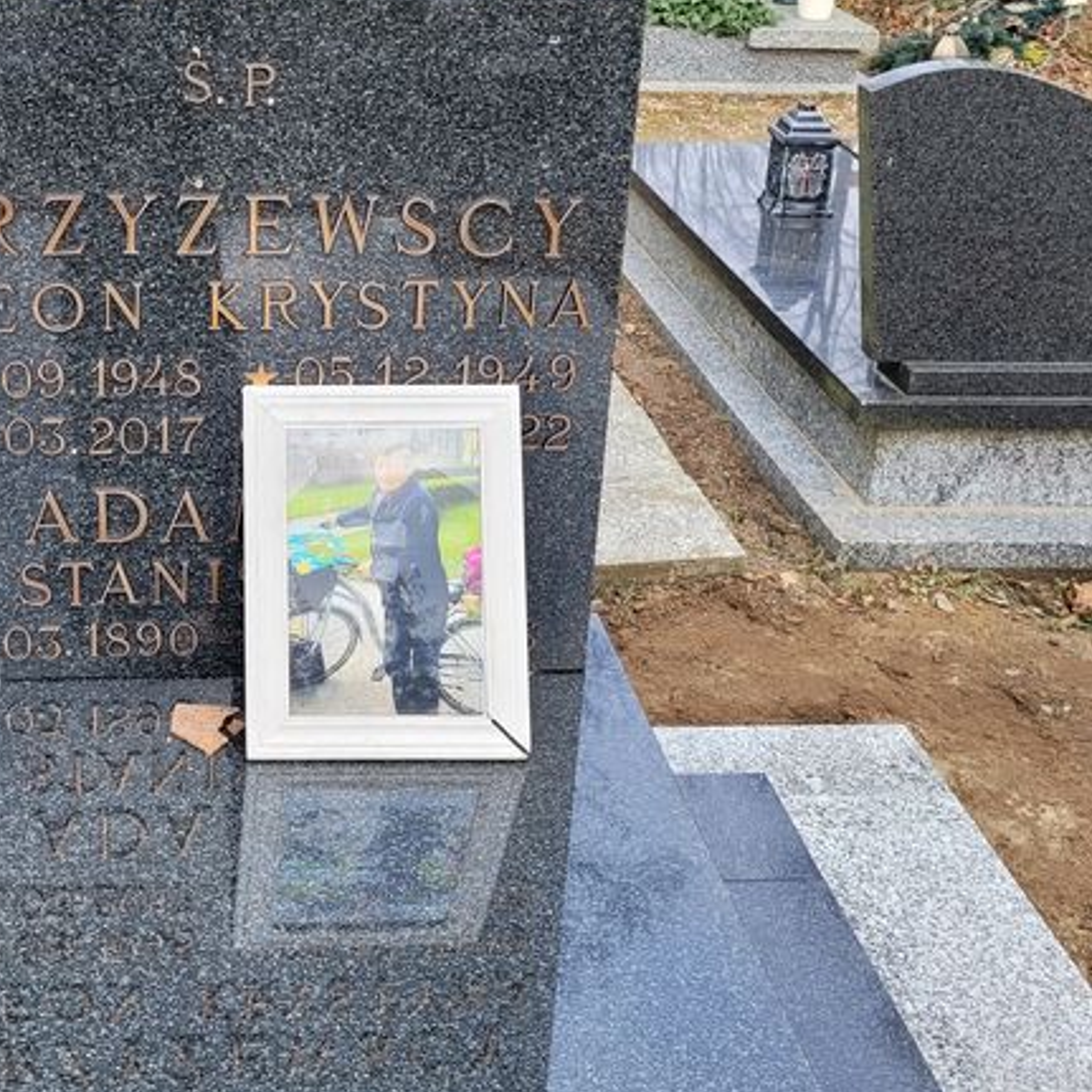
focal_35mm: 48
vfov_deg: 34.5
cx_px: 248
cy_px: 257
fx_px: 1713
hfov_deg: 34.5
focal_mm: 5.4
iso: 40
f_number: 1.8
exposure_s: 1/257
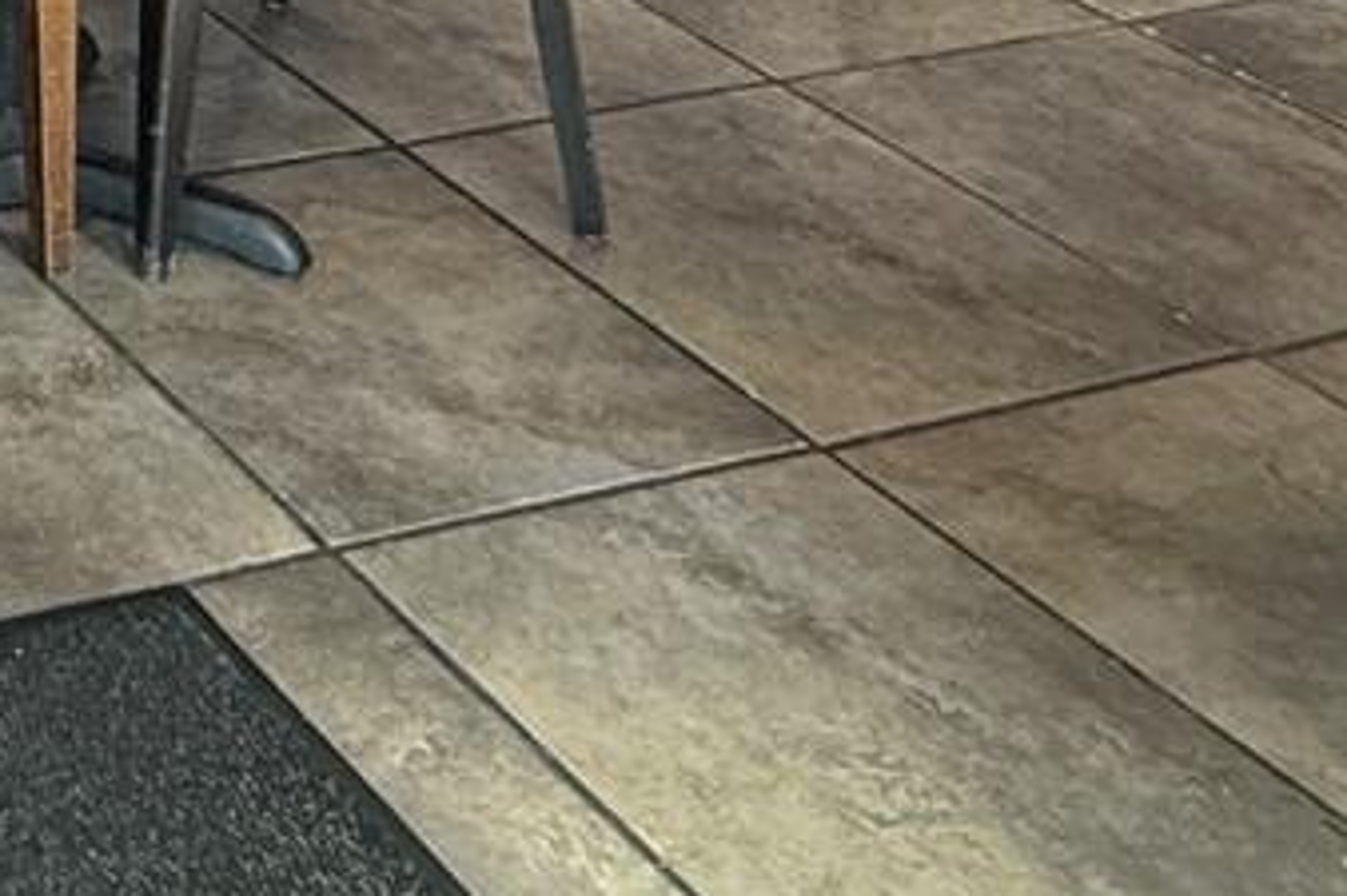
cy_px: -944
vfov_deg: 15.4
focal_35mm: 69
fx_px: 2580
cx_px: -785
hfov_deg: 22.6
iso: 320
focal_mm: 2.22
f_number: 2.2
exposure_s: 1/120
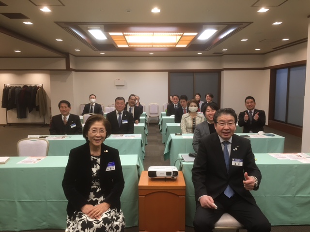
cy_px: 116
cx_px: 155
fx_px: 260
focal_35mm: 29
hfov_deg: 61.7
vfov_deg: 48.2
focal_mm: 4.15
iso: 64
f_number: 2.2
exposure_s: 1/30
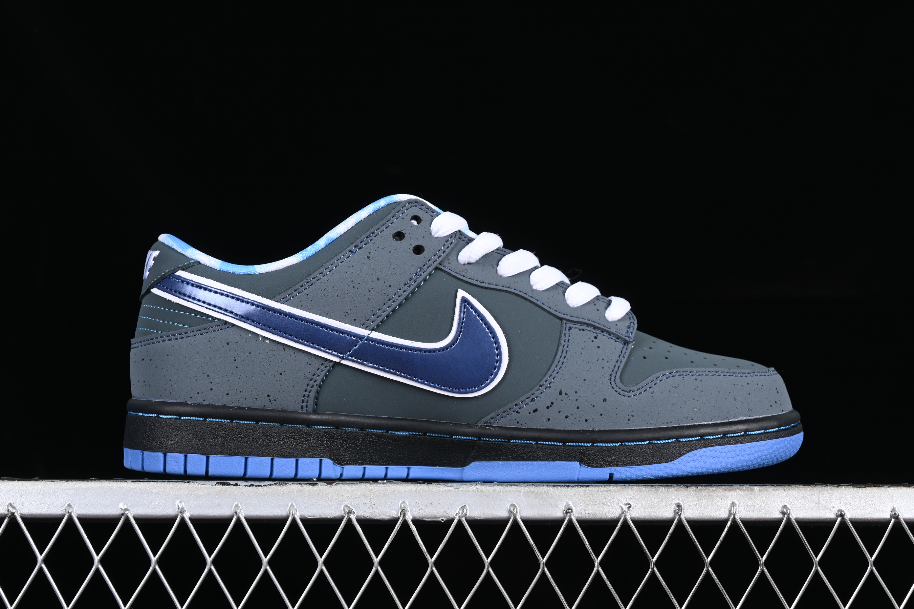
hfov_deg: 27.0
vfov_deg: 18.2
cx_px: 457
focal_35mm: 75
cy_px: 304
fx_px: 1904
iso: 160
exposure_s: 1/80
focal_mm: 50
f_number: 7.1
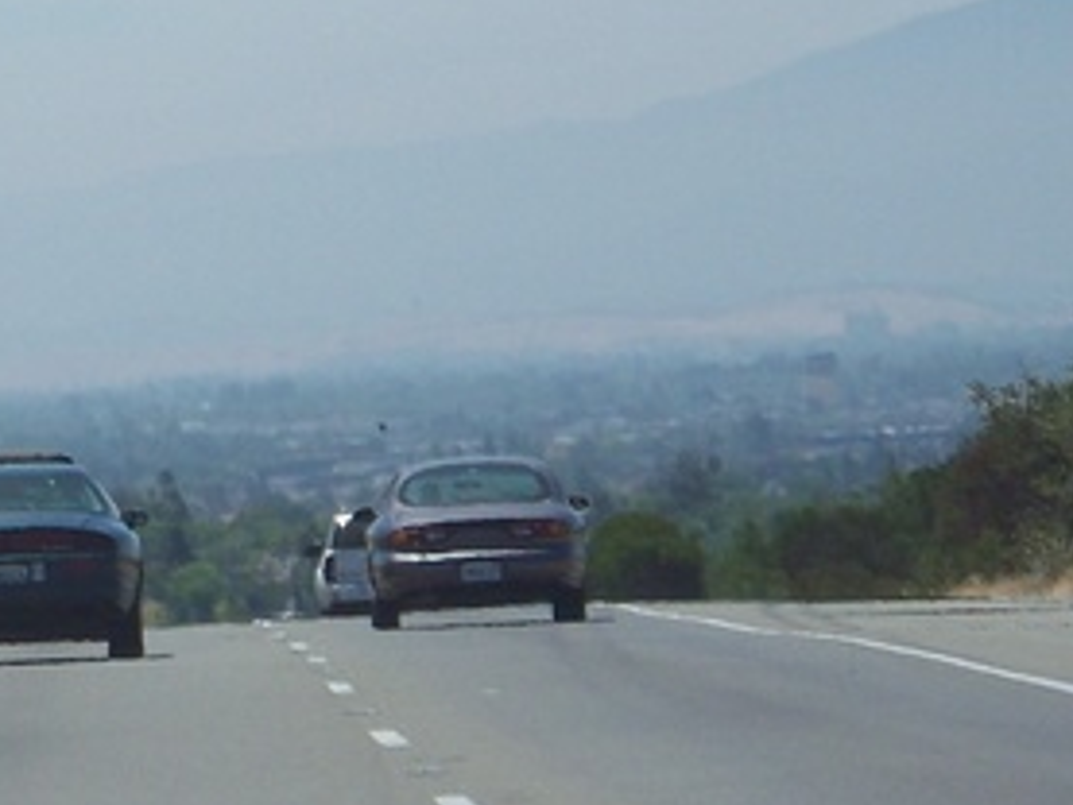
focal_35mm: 497
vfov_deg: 3.0
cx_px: 209
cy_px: 182
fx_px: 15412
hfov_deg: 4.0
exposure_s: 1/1000
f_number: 3.6
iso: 64
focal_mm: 27.5
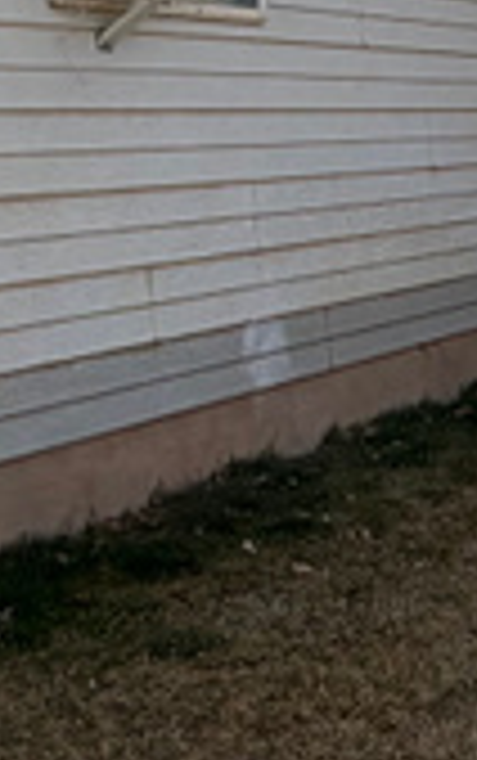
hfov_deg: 13.5
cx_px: 774
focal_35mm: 90
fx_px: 1867
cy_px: 378
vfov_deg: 23.0
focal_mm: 2.22
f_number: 2.2
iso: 20
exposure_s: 1/809
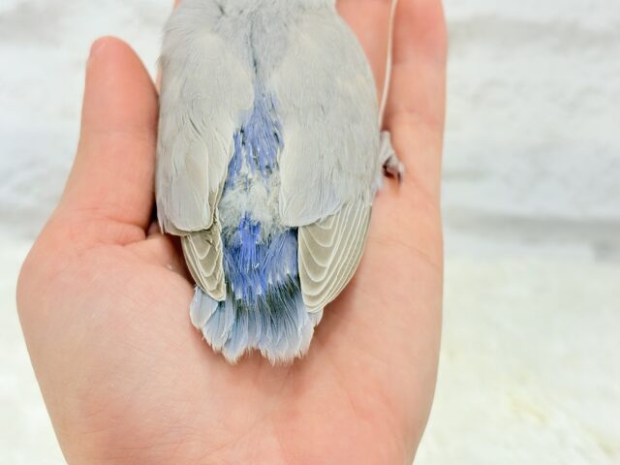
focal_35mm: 52
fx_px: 931
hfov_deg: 36.8
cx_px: 310
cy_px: 232
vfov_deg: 28.0
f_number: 1.6
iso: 50
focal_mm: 5.96
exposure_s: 1/50
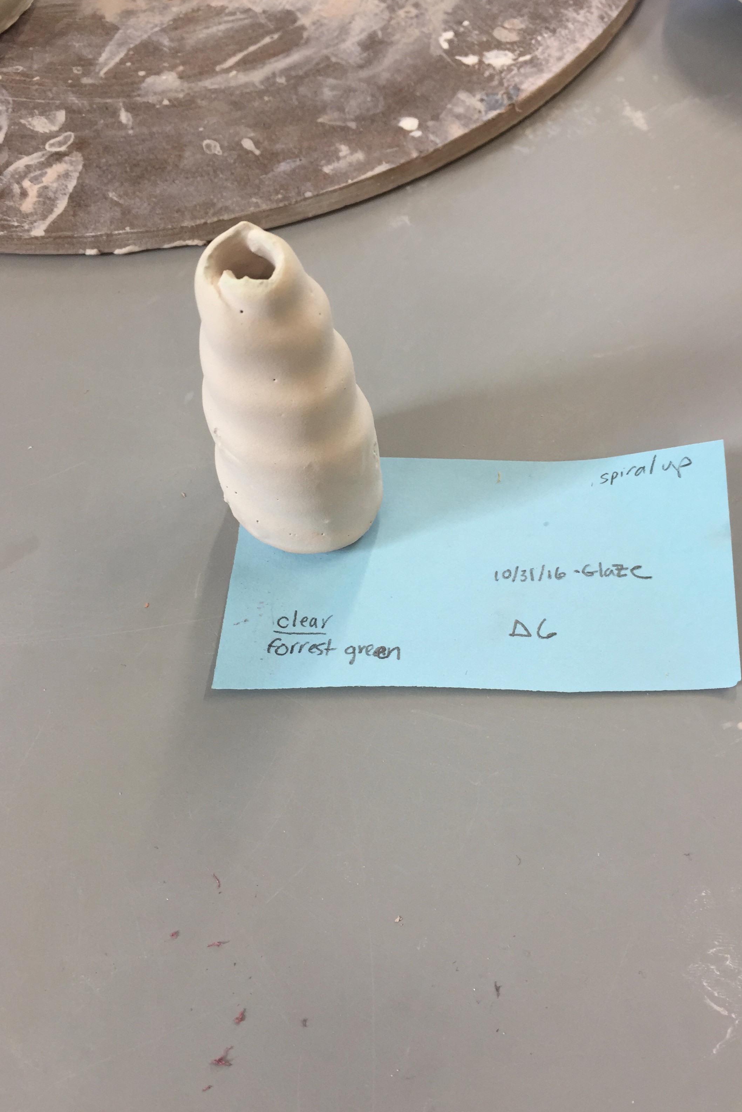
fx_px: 958
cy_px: 563
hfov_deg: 42.3
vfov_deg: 60.3
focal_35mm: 31
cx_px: 401
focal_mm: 4.15
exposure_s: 1/60
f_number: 2.2
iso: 40
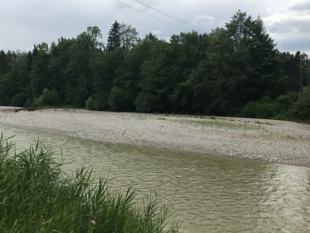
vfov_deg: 37.7
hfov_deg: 48.7
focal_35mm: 38
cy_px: 116
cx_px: 123
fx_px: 340
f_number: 2.2
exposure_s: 1/1832
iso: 25
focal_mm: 4.15
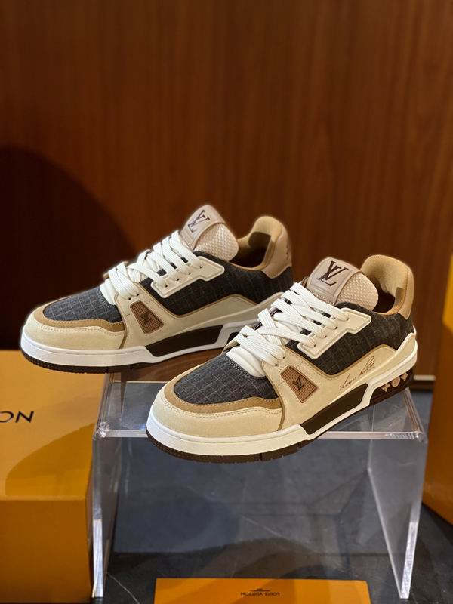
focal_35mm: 52
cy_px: 302
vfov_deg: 36.8
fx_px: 907
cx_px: 226
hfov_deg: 28.0
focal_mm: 6
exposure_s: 1/122
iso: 160
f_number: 2
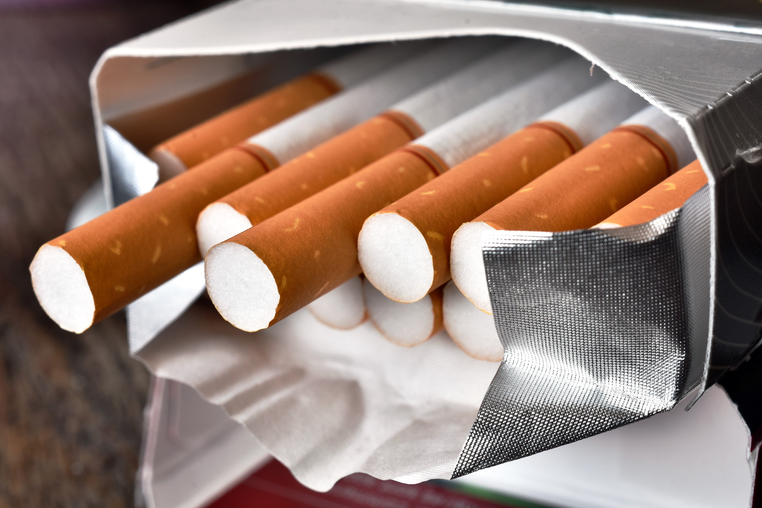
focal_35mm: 60
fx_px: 1270
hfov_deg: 33.4
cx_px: 381
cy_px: 254
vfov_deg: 22.6
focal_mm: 40
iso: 125
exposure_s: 1/13
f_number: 13
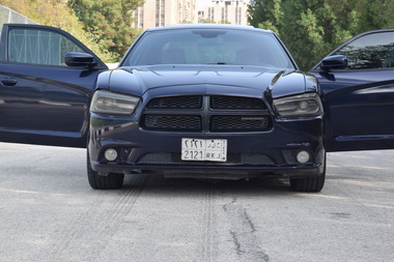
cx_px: 215
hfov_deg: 26.7
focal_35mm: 76
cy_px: 111
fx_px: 831
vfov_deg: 17.9
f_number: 8
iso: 250
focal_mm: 42
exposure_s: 1/250
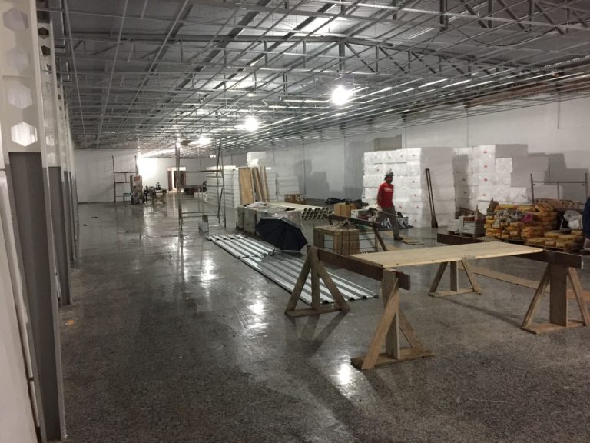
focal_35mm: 29
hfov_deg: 61.7
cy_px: 222
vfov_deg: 48.2
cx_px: 295
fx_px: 494
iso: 125
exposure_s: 1/10
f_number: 2.2
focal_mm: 4.15
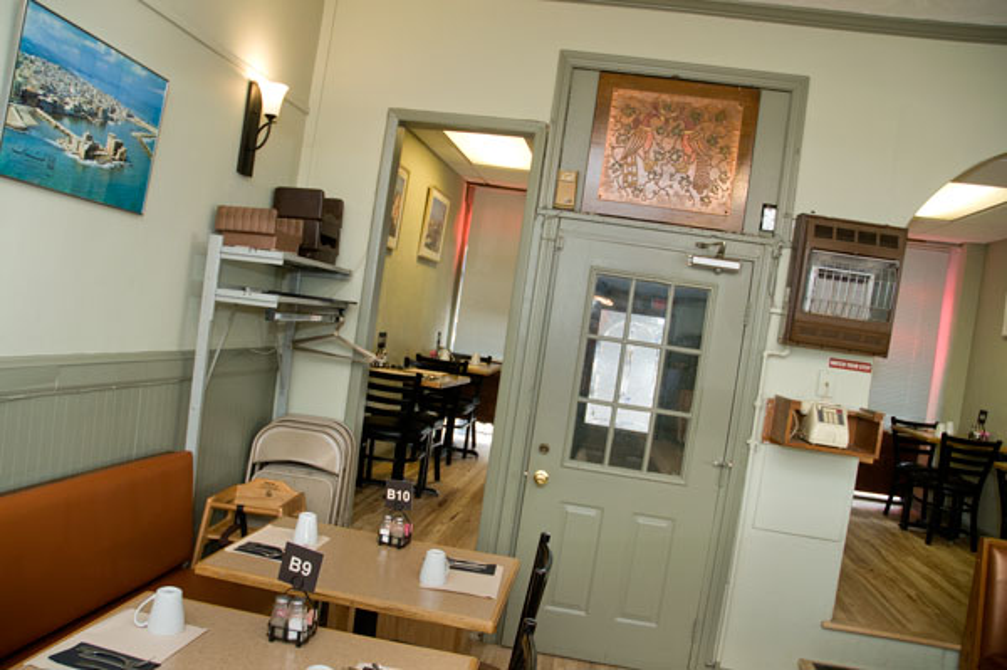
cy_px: 335
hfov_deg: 67.4
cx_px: 504
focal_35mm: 27
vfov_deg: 47.9
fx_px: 755
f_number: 4.5
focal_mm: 18
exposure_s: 1/60
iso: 400
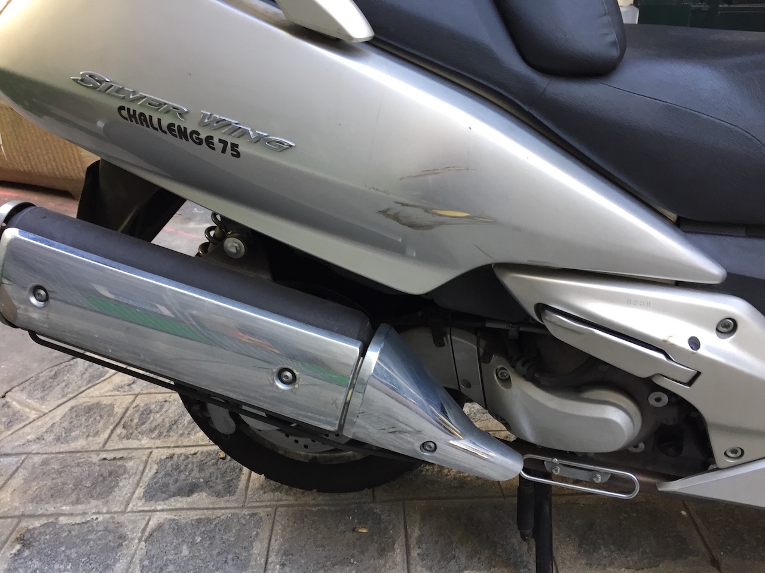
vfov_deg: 48.2
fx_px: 641
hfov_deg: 61.7
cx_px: 382
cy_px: 286
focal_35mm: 29
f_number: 2.2
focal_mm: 4.15
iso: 40
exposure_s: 1/33
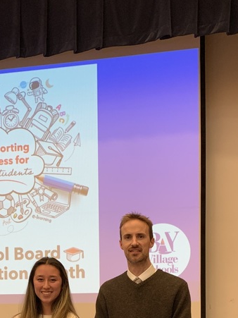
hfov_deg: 24.7
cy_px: 308
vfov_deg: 30.7
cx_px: 89
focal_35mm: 59
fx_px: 541
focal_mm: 4.25
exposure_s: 1/60
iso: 160
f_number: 1.8
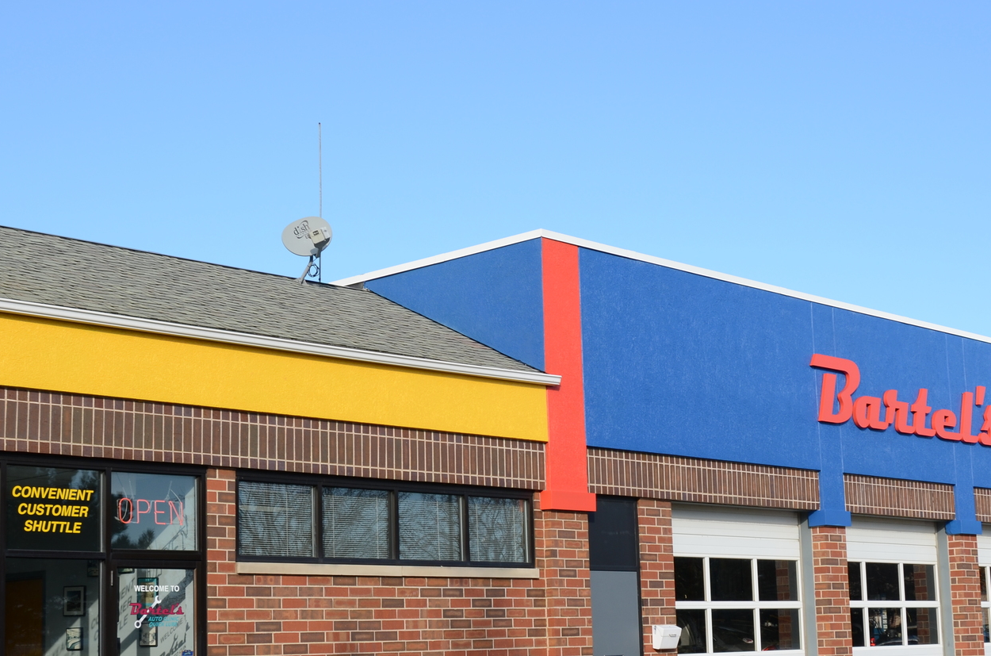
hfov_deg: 34.0
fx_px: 1620
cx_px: 496
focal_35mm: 59
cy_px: 397
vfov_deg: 22.8
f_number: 7.1
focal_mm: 24
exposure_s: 1/200
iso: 100
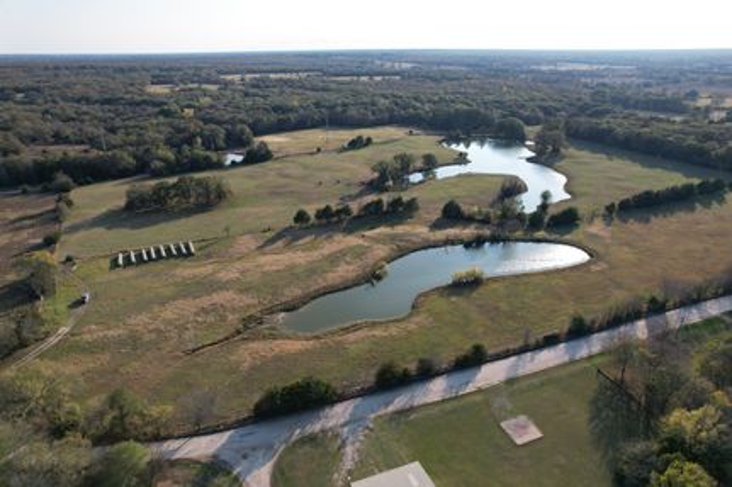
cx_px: 366
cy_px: 244
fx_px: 447
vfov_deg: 57.2
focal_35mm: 22
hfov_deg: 78.6
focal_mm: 8.38
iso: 140
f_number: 2.8
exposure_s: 1/1250
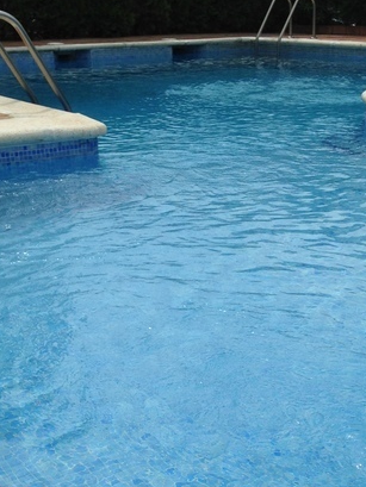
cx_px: 191
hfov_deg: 23.7
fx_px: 874
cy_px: 397
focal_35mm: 62
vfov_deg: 30.4
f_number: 2.4
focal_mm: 4.12
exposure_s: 1/3195
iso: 50
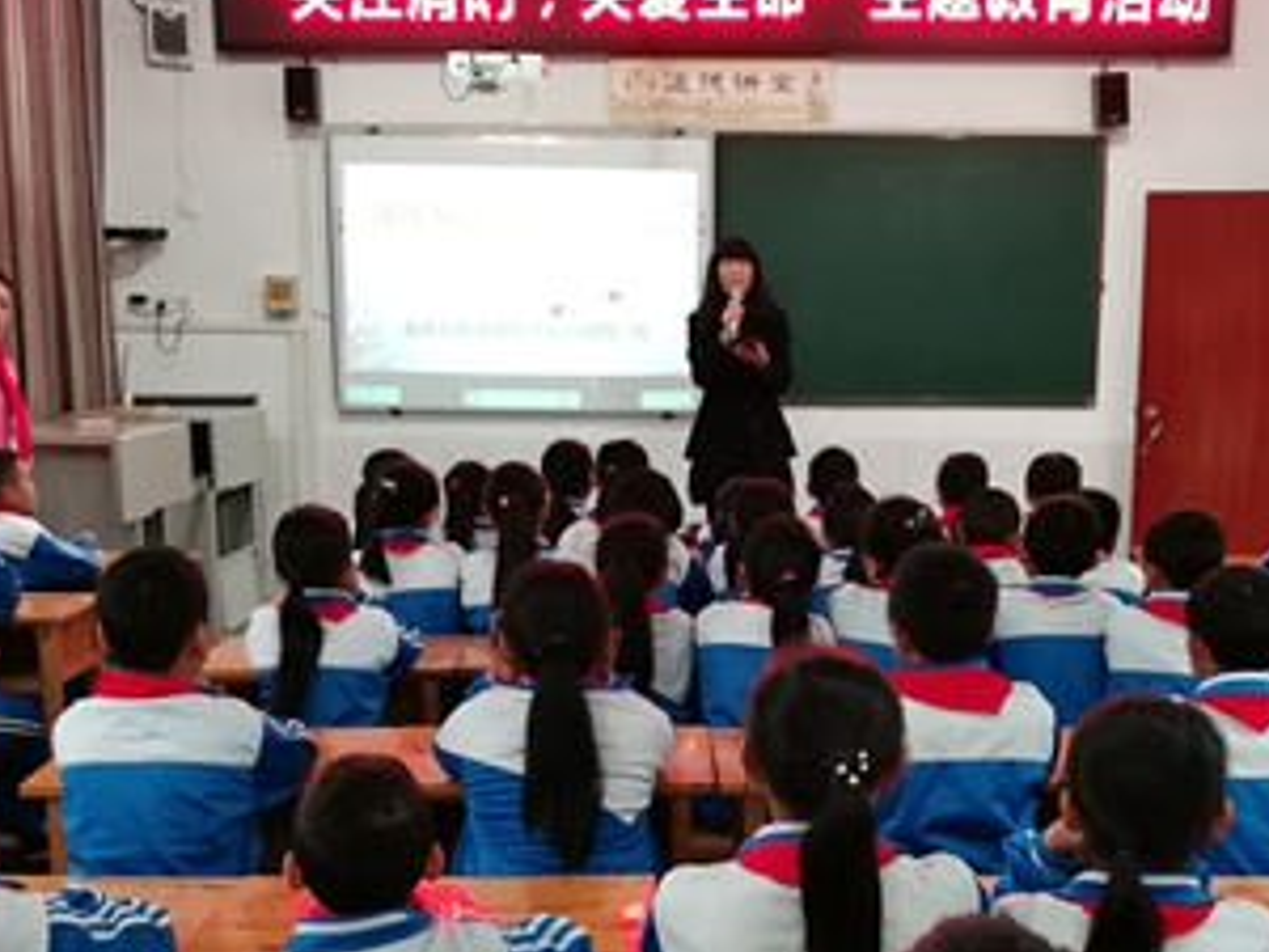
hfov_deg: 42.0
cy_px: 628
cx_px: 719
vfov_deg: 31.9
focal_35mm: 45
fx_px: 1650
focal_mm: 3.95
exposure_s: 1/33.3
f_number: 1.8
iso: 320
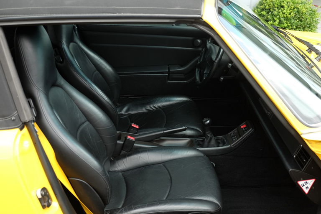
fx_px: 419
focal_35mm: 47
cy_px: 107
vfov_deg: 28.6
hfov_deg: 41.9
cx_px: 160
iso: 200
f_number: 3.6
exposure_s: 1/110
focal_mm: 31.5
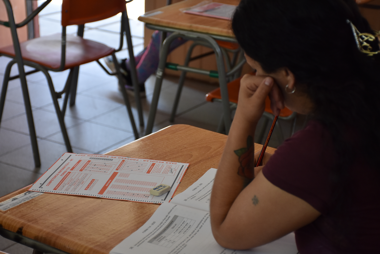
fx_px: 887
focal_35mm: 84
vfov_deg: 16.3
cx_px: 190
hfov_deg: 24.2
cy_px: 127
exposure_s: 1/100
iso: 800
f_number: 4.8
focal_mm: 56
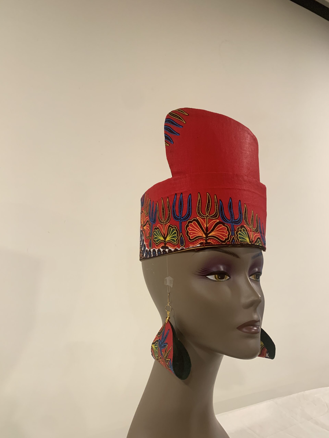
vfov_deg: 67.3
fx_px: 329
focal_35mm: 26
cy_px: 219
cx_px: 164
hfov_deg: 53.1
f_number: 1.8
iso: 250
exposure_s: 1/60
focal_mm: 4.25
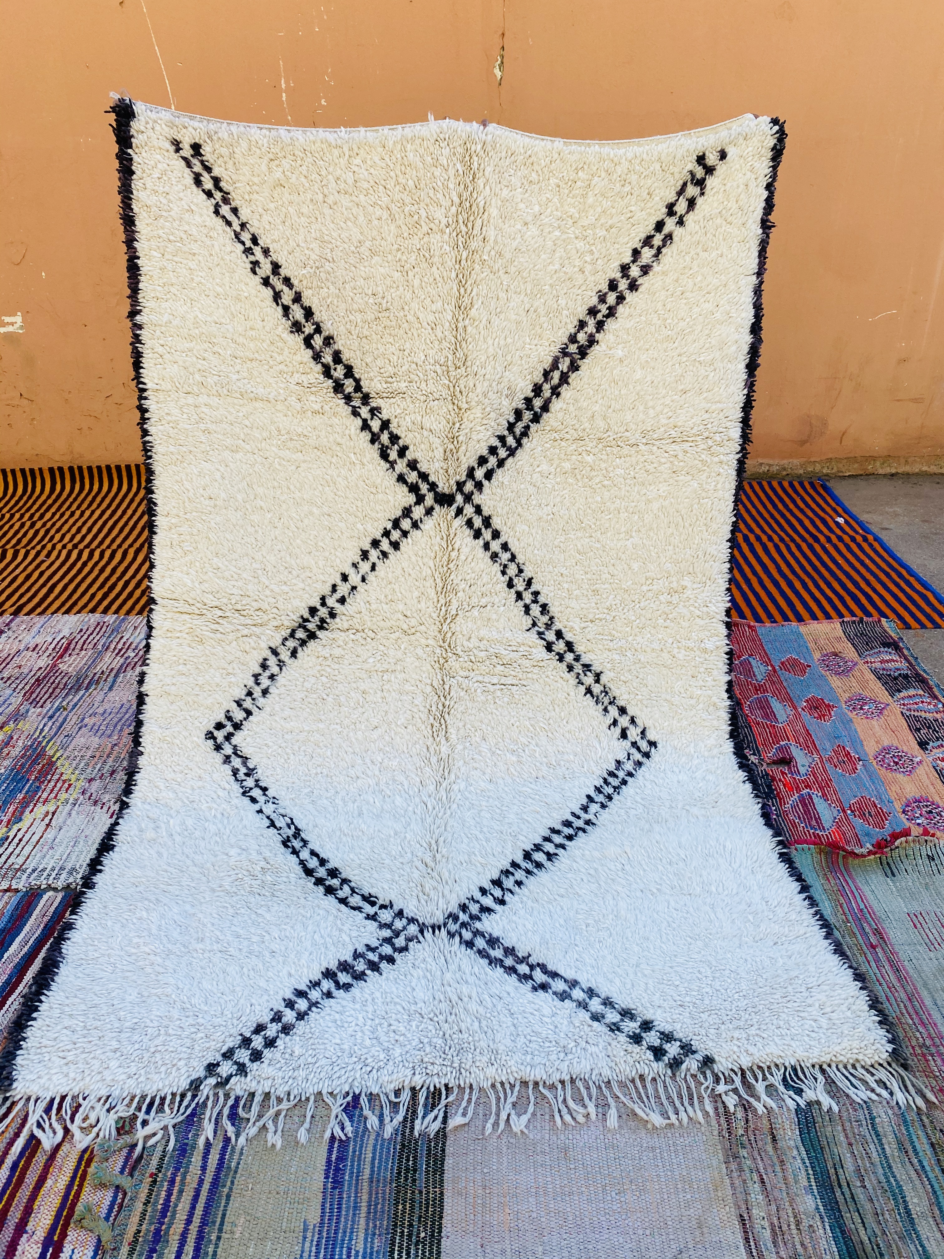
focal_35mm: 26
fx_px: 945
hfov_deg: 53.1
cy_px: 630
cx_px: 472
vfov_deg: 67.3
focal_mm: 4.25
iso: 32
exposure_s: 1/387
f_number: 1.8
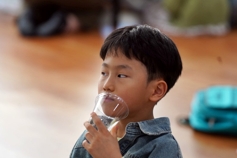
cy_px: 79
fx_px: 1317
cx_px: 118
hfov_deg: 10.3
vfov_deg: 6.9
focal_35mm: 200
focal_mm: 200
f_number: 4
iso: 1000
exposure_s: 1/250
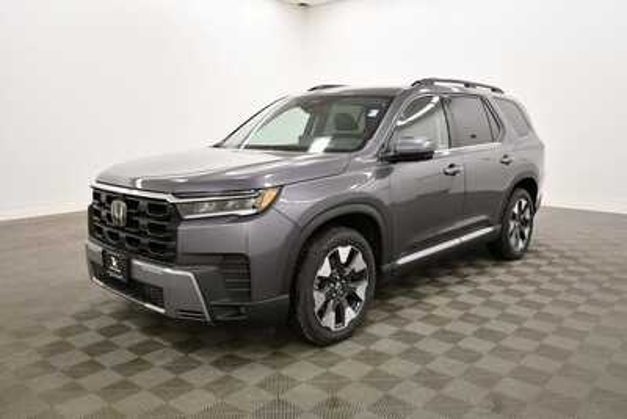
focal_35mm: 30
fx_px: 523
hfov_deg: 61.9
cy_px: 210
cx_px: 314
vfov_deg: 43.6
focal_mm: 20
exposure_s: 1/125
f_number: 5.6
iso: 1100
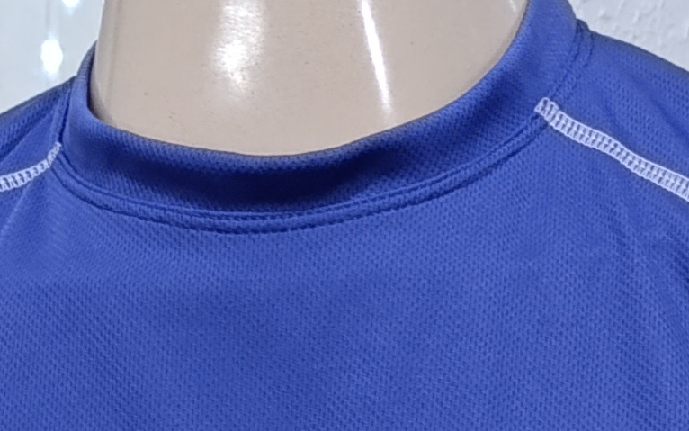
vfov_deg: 7.8
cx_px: 179
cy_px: 1560
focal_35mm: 130
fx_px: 2441
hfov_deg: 16.0
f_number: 1.6
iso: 1250
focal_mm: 6.14
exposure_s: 1/60
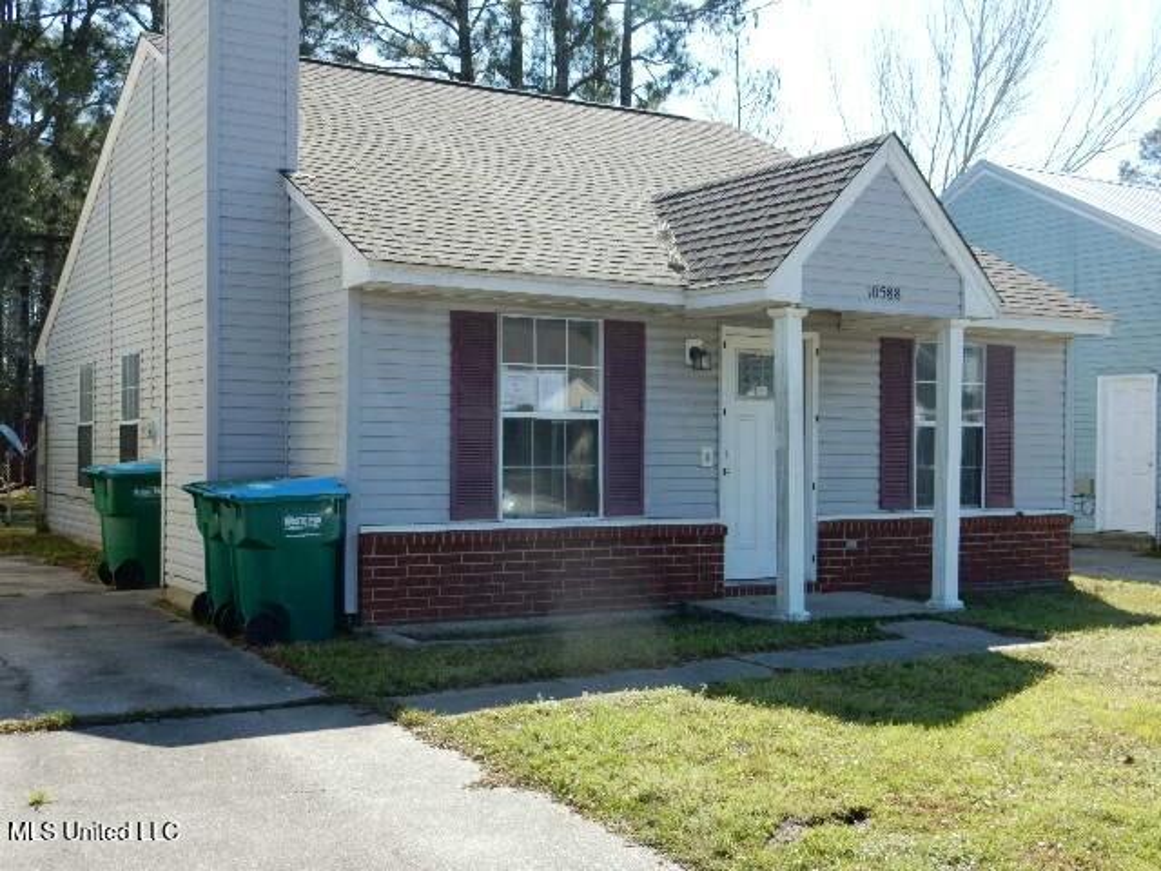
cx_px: 580
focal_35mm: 43
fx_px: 1442
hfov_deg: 43.9
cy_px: 436
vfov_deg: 33.6
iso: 125
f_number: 4.2
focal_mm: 7.6
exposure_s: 1/500
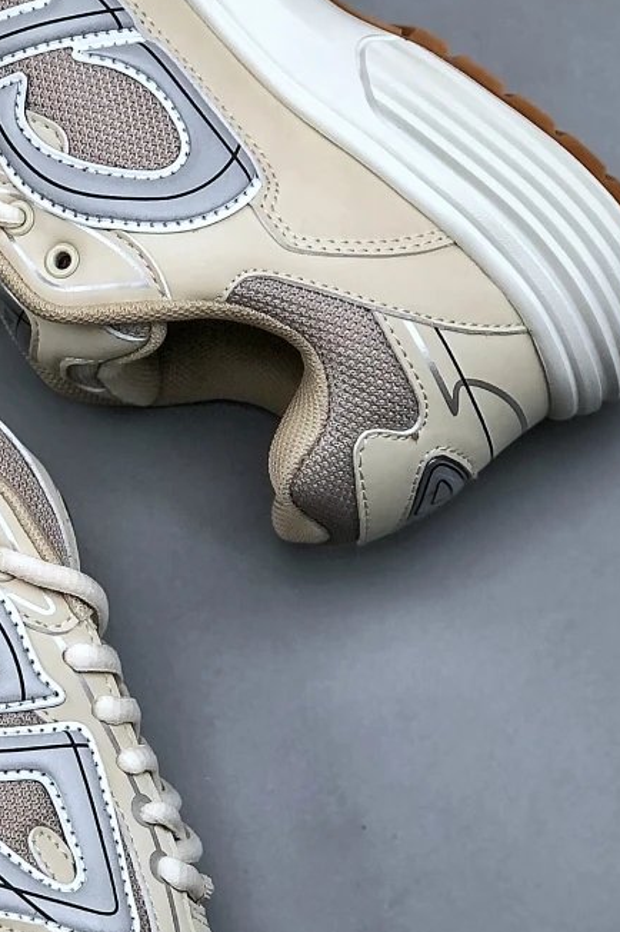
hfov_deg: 10.4
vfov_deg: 15.7
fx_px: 3388
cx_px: -33
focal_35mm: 131
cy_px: 473
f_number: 2.8
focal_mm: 6.6
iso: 32
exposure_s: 1/100
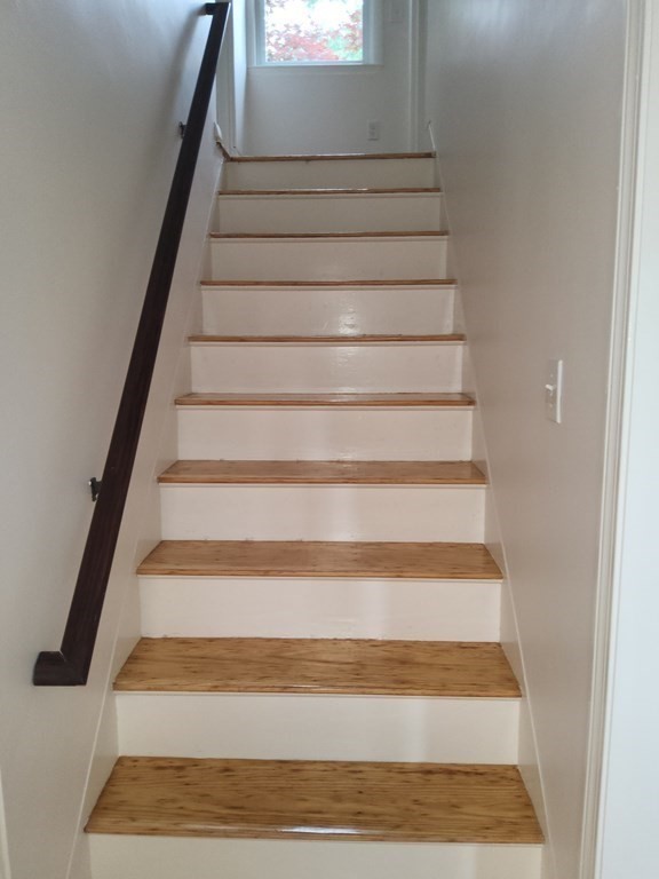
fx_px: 635
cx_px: 330
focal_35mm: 25
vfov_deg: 69.4
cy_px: 440
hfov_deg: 54.9
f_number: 2
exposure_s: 1/40
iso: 100
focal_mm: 3.08
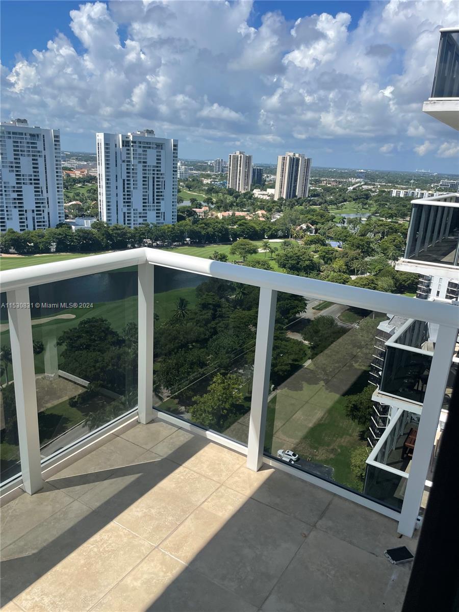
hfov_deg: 53.1
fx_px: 460
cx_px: 230
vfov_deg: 67.3
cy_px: 306
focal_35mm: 26
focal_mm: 4.2
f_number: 1.6
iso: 32
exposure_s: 1/4000
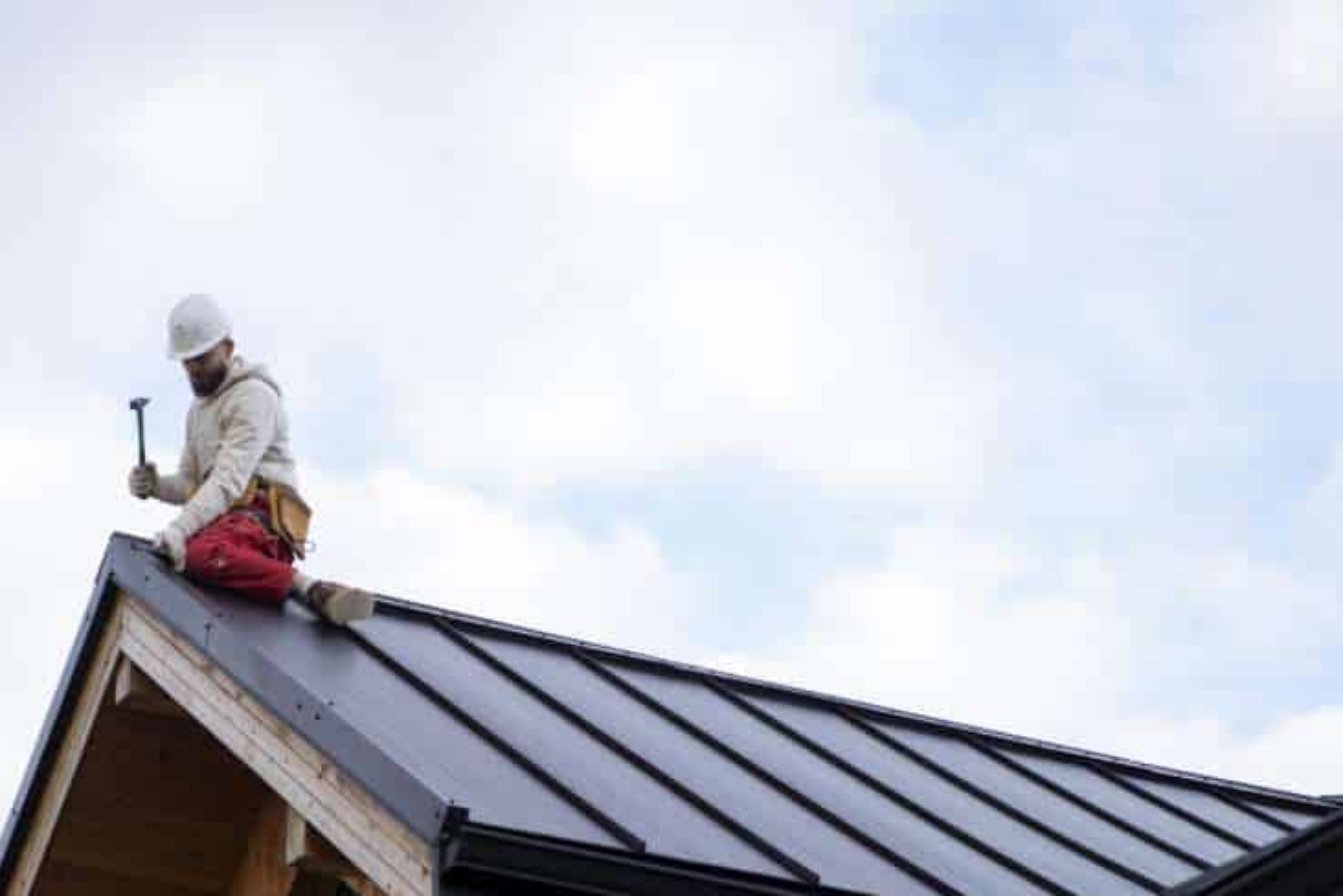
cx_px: 410
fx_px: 3918
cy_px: 568
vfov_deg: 13.0
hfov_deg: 19.4
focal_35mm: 105
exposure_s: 1/250
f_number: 3.5
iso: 200
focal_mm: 75
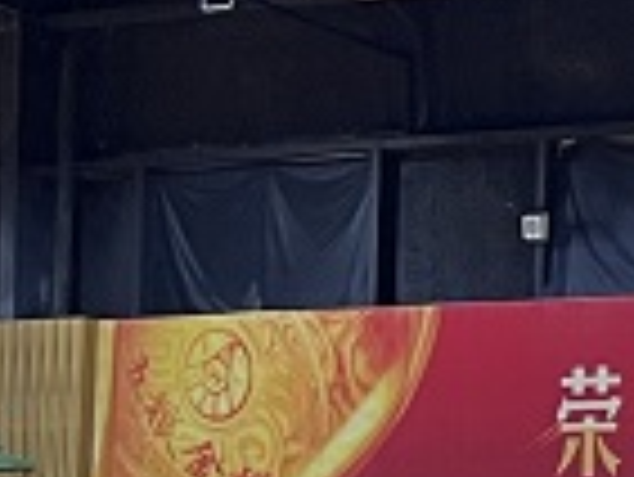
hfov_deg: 9.7
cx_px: 1434
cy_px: 648
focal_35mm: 184
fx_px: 3373
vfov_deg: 8.0
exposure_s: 1/50
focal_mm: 5.7
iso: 125
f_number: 1.5
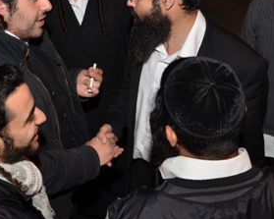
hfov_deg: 32.3
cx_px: 98
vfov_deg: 26.2
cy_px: 85
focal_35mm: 58
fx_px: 470
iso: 500
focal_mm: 18
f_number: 6.3
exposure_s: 1/60
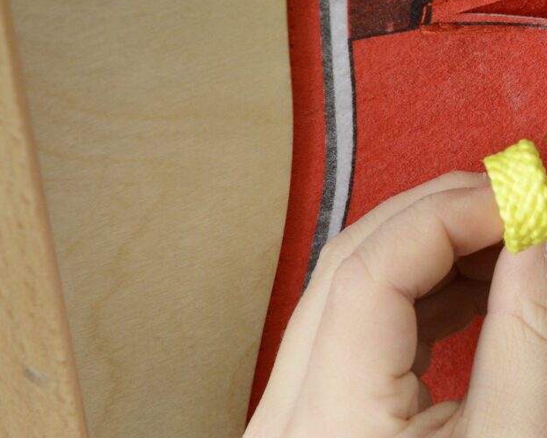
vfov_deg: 5.7
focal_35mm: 272
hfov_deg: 7.0
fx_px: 4403
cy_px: 201
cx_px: 704
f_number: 8
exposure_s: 1/125
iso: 1250
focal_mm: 70
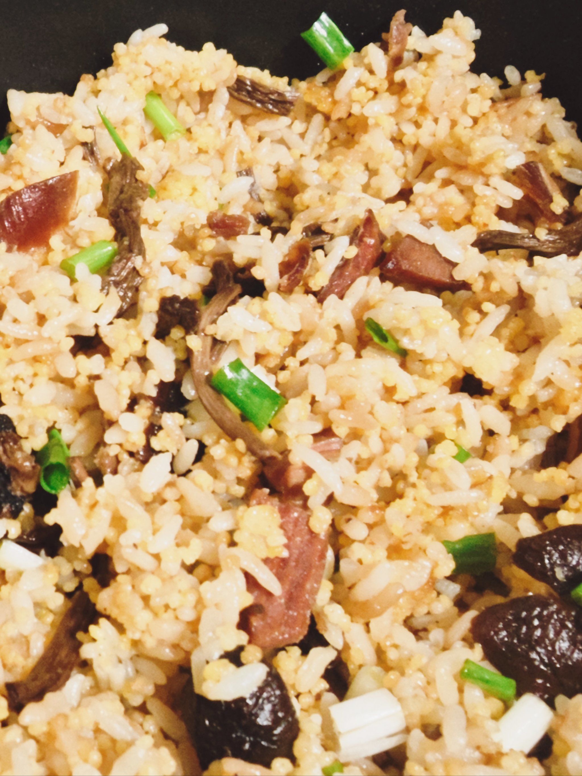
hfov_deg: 31.5
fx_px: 1031
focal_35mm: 46
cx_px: 291
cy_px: 388
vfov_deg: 41.2
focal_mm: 2.03
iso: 400
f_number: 1.8
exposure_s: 1/25
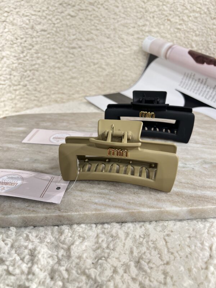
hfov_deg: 53.1
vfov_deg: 67.3
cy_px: 144
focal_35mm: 26
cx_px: 108
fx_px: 216
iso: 64
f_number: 1.5
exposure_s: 1/100
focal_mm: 5.7
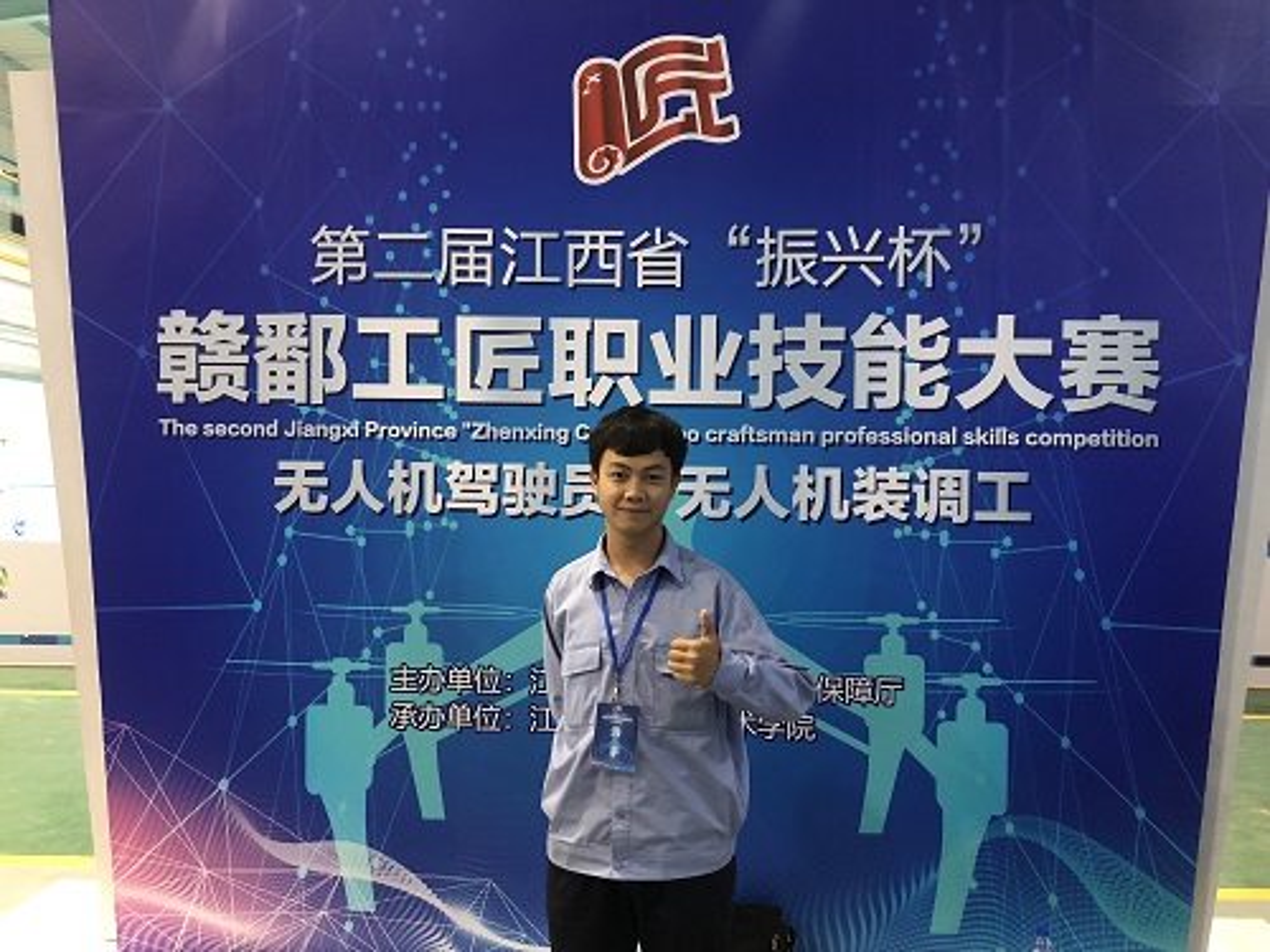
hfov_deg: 63.4
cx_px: 635
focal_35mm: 28
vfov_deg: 49.7
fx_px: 1027
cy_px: 476
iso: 100
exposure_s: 1/5
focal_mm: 4
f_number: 1.8
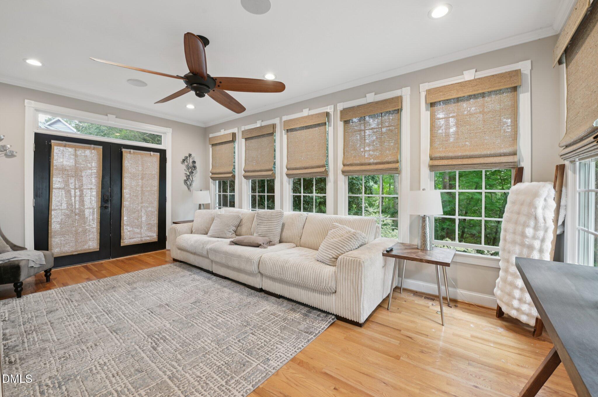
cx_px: 299
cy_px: 198
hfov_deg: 104.3
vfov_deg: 81.1
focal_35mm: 14
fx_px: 232
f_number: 9
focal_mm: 14
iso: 200
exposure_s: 1/5
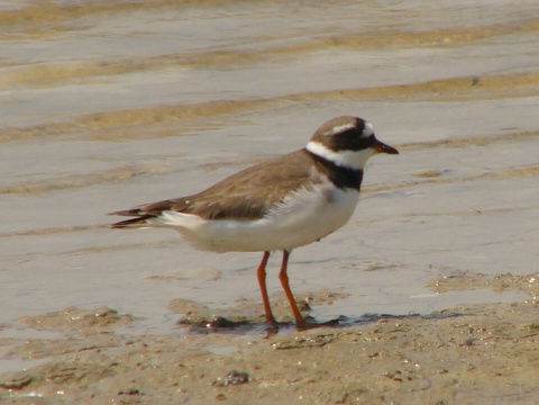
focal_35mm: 432
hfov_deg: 4.6
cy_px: 202
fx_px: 6727
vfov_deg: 3.4
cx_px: 270
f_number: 5.6
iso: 50
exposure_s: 1/640
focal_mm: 72
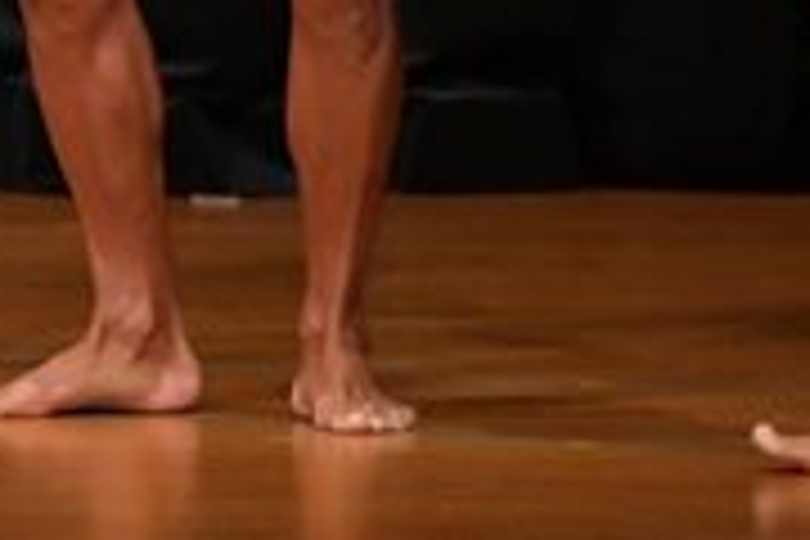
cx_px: -232
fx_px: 24636
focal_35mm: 1095
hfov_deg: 1.9
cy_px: -423
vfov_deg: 1.3
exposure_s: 1/400
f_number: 5.6
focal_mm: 170
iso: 5000
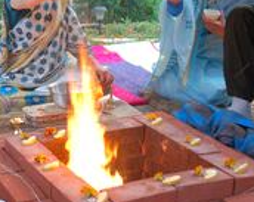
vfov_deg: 16.4
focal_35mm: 92
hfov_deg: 20.5
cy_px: 19
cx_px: 32
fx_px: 690
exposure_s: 1/30
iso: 450
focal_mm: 28
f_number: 4.5
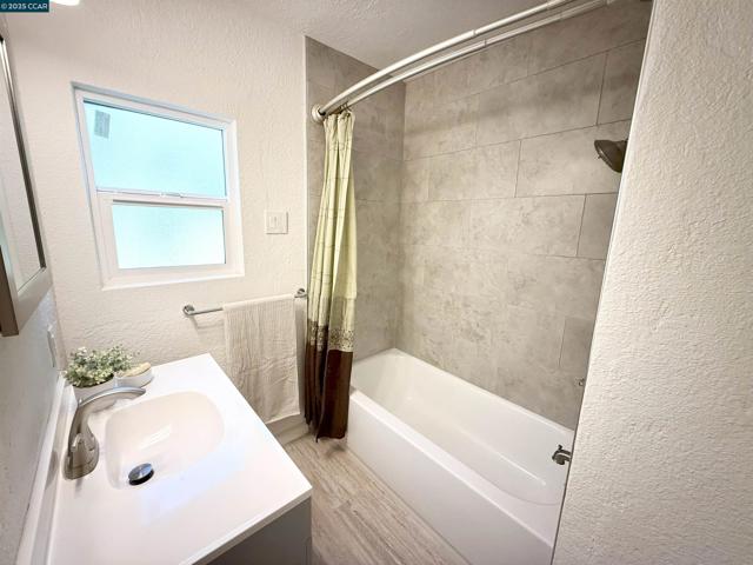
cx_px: 376
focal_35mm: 14
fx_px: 305
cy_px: 282
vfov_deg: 85.7
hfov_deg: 102.1
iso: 320
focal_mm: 2.22
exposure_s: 1/120
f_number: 2.2
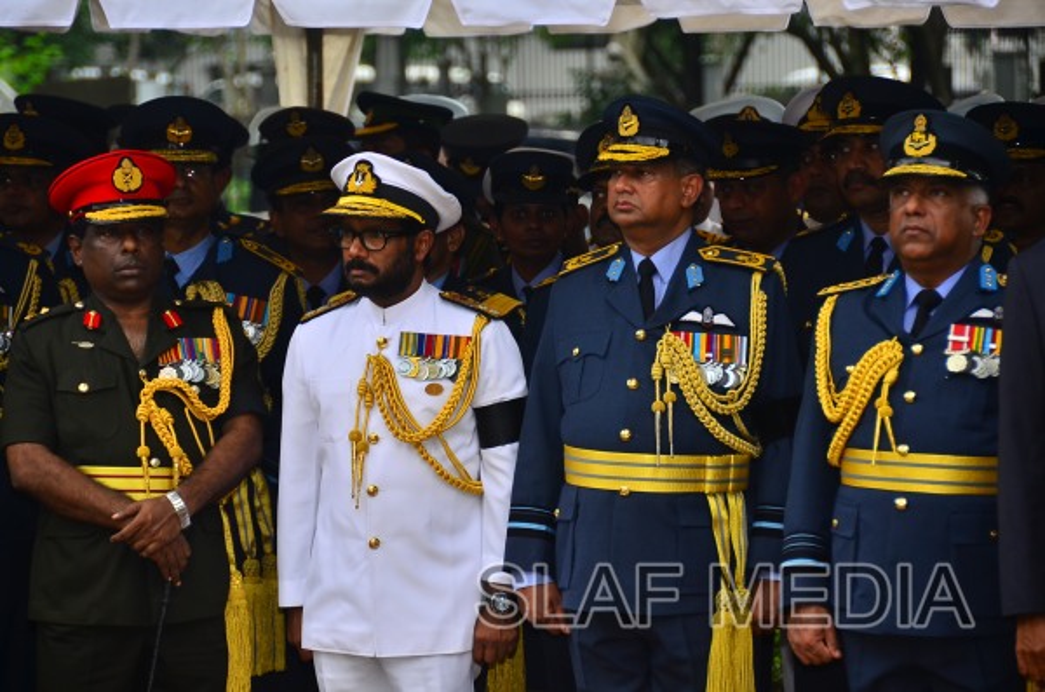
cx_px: 522
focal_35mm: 225
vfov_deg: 6.1
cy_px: 346
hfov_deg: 9.2
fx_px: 6516
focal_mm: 150
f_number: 5.6
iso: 250
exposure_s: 1/125
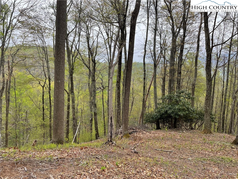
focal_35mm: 26
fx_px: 179
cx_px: 119
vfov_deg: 53.1
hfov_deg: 67.3
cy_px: 90
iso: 32
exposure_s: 1/690
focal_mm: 4.2
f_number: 1.6
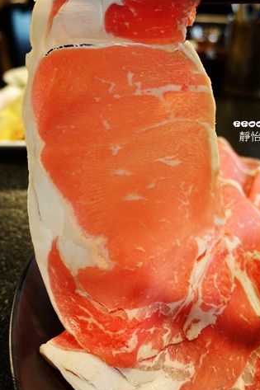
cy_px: 161
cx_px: 139
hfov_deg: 39.9
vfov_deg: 56.9
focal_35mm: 33
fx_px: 358
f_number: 1.8
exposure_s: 1/30
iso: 400
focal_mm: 8.8
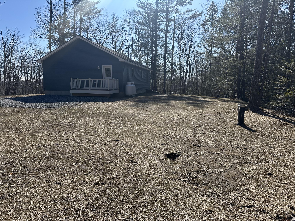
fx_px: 205
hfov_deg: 71.6
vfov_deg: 56.8
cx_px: 148
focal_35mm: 24
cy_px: 110
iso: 80
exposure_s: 1/5263
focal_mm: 6.86
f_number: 1.78
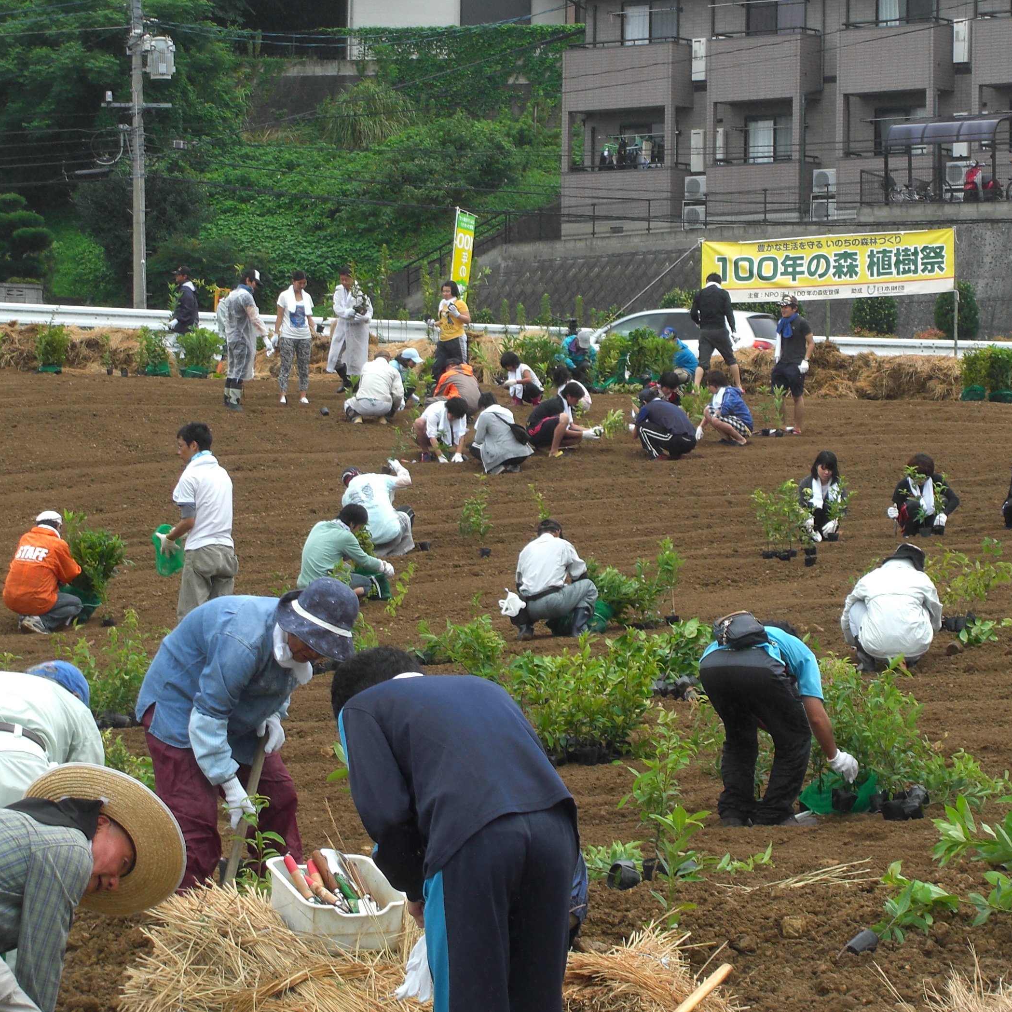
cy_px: 381
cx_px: 554
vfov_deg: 12.0
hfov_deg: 12.0
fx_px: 4829
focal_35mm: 146
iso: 80
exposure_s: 1/160
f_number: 4.8
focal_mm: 19.7
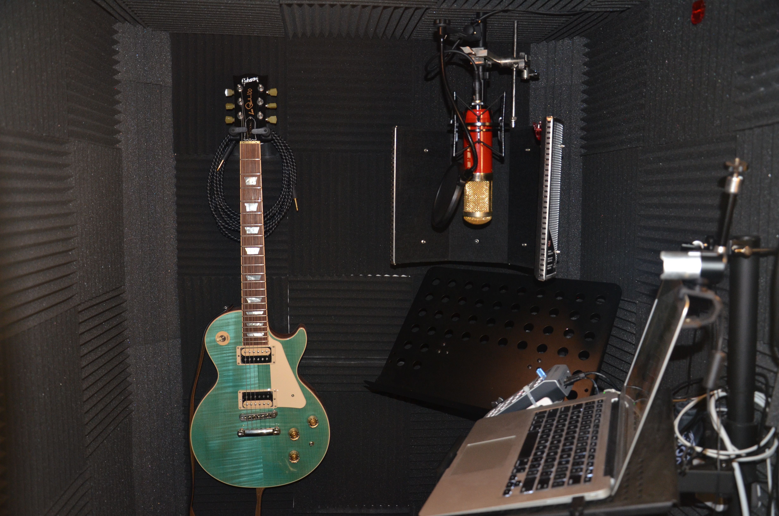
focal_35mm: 32
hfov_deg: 59.6
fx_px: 680
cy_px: 258
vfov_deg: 41.5
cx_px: 390
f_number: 3.8
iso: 800
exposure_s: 1/60
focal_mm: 21
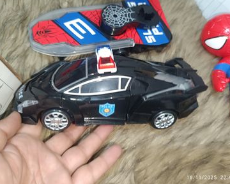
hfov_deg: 66.0
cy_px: 91
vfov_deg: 54.9
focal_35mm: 26
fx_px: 177
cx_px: 115
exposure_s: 1/33.3
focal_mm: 5.59
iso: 505
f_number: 1.88
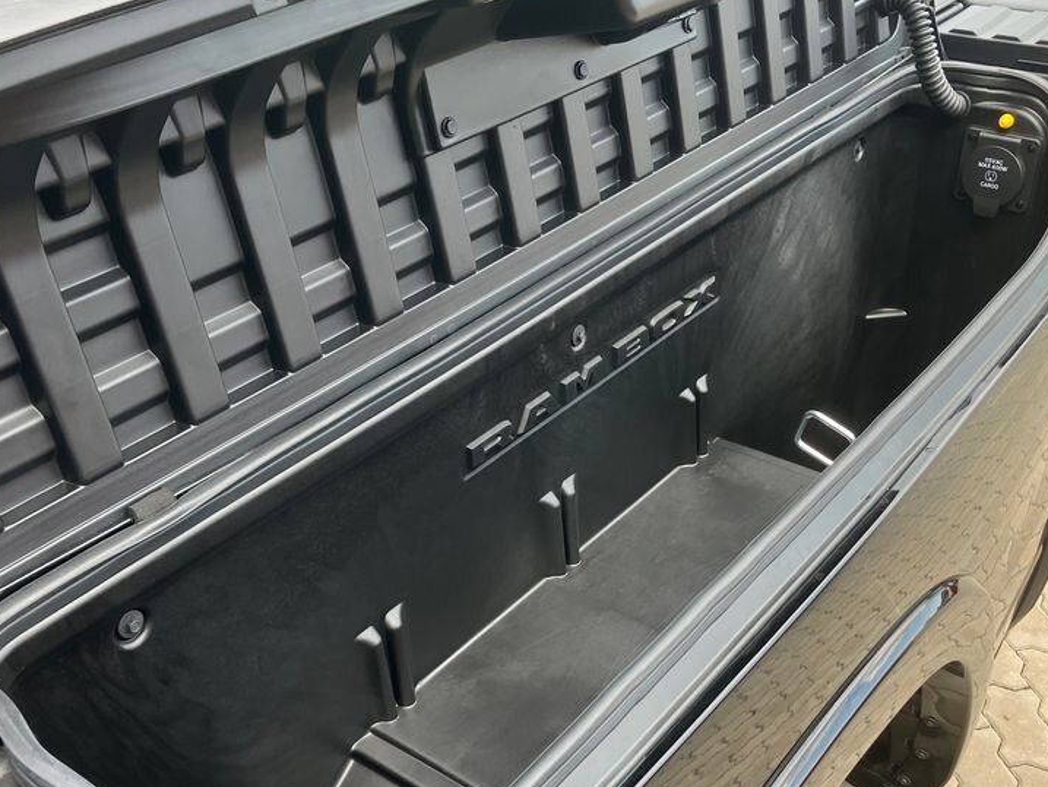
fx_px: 1211
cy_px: 478
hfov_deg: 46.8
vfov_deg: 35.8
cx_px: 541
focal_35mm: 40
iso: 25
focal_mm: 3.99
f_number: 1.8
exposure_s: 1/160
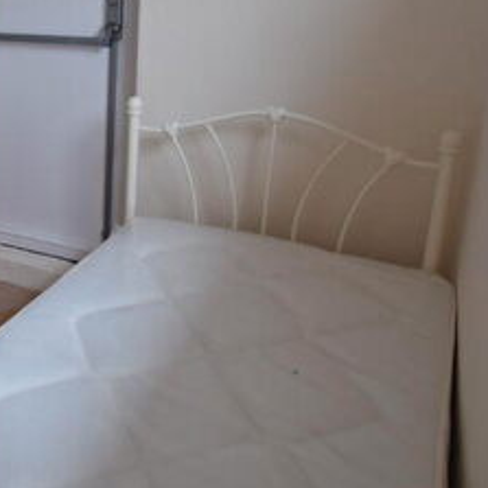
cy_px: 133
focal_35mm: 40
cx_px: -28
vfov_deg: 40.9
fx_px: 638
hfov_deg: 36.4
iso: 100
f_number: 5
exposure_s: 1/13
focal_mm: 10
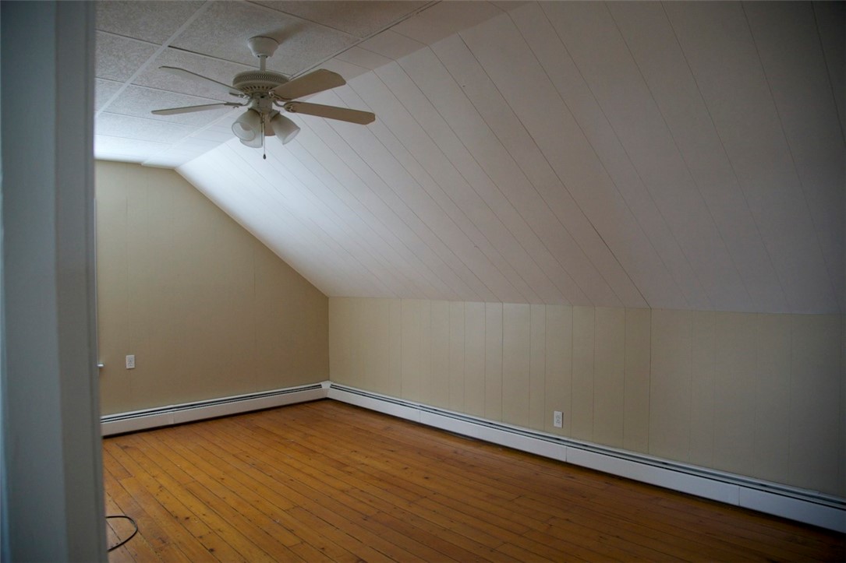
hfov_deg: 73.8
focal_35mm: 24
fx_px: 564
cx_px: 423
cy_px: 282
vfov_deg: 53.1
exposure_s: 1/250
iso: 5000
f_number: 4.5
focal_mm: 24
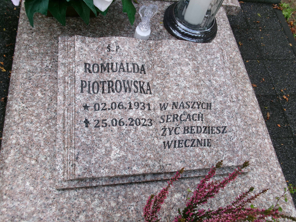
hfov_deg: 63.4
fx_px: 239
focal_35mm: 28
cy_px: 111
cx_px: 148
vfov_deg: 49.7
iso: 100
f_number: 3.9
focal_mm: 5.1
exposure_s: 1/100
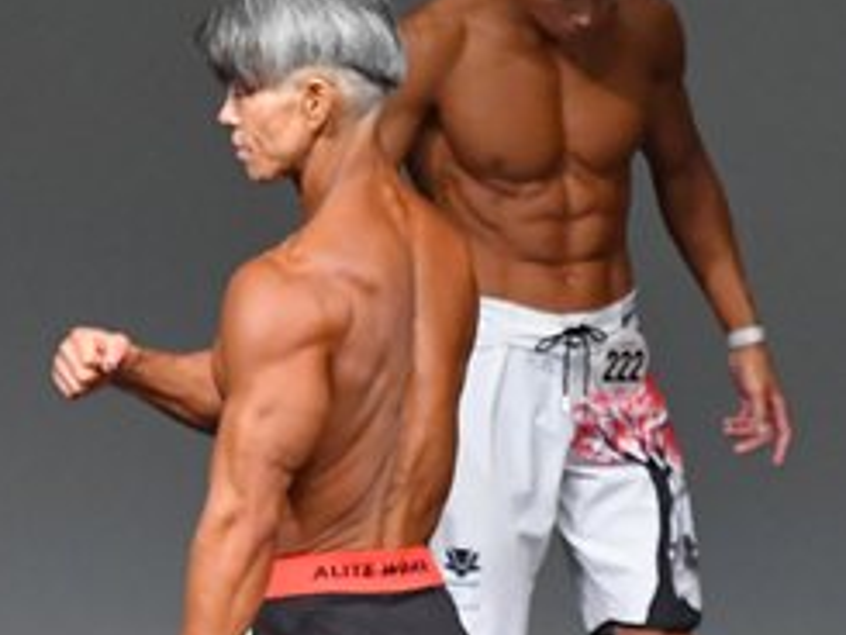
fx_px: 23425
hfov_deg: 2.1
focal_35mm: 958
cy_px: 545
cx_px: 520
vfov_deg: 1.6
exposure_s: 1/400
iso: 5000
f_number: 5.6
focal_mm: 210
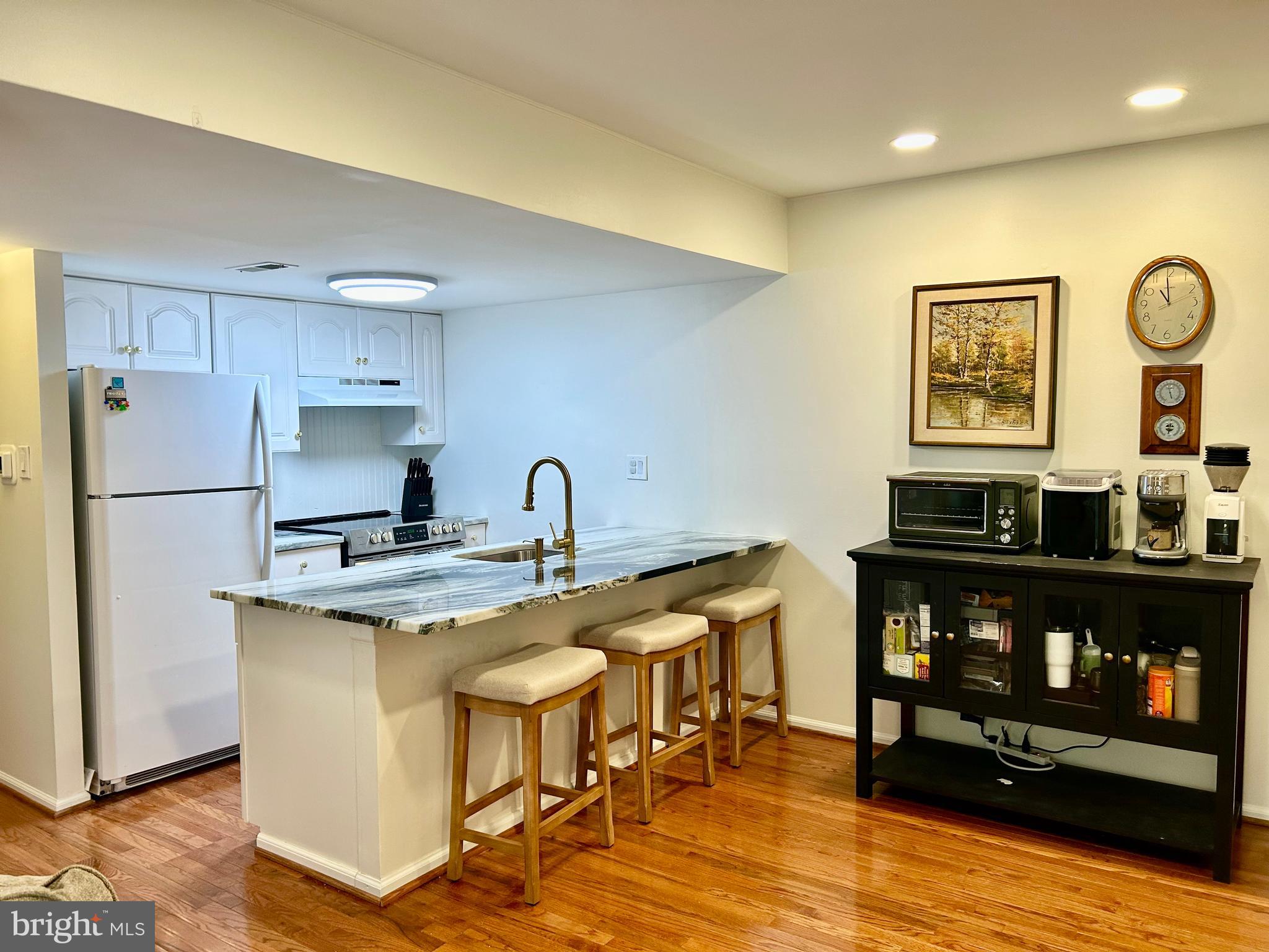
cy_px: 476
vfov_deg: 53.1
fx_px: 953
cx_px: 634
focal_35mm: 26
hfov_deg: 67.3
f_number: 1.5
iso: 100
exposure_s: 1/120
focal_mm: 5.7
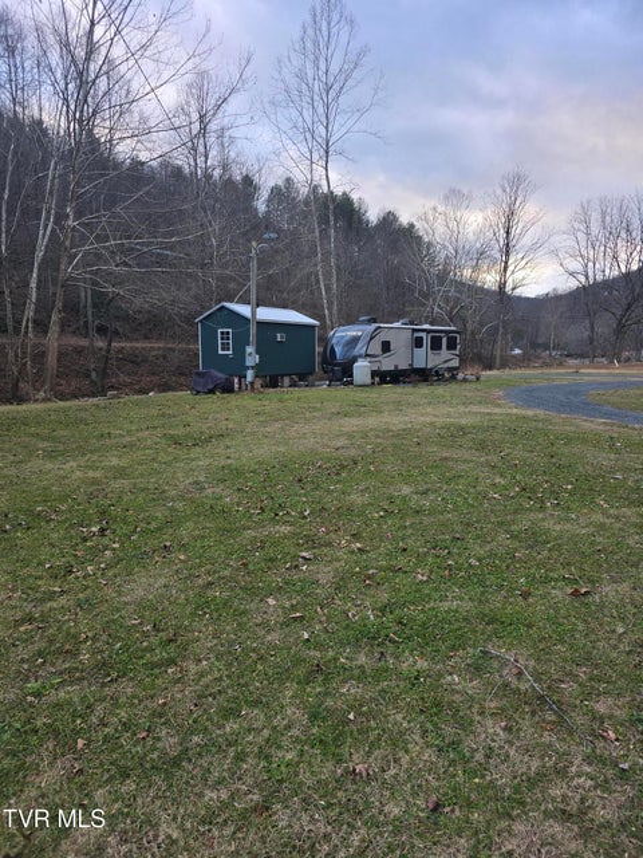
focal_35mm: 23
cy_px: 429
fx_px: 570
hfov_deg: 58.9
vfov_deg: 73.9
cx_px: 322
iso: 80
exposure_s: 1/180
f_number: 1.7
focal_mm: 6.3
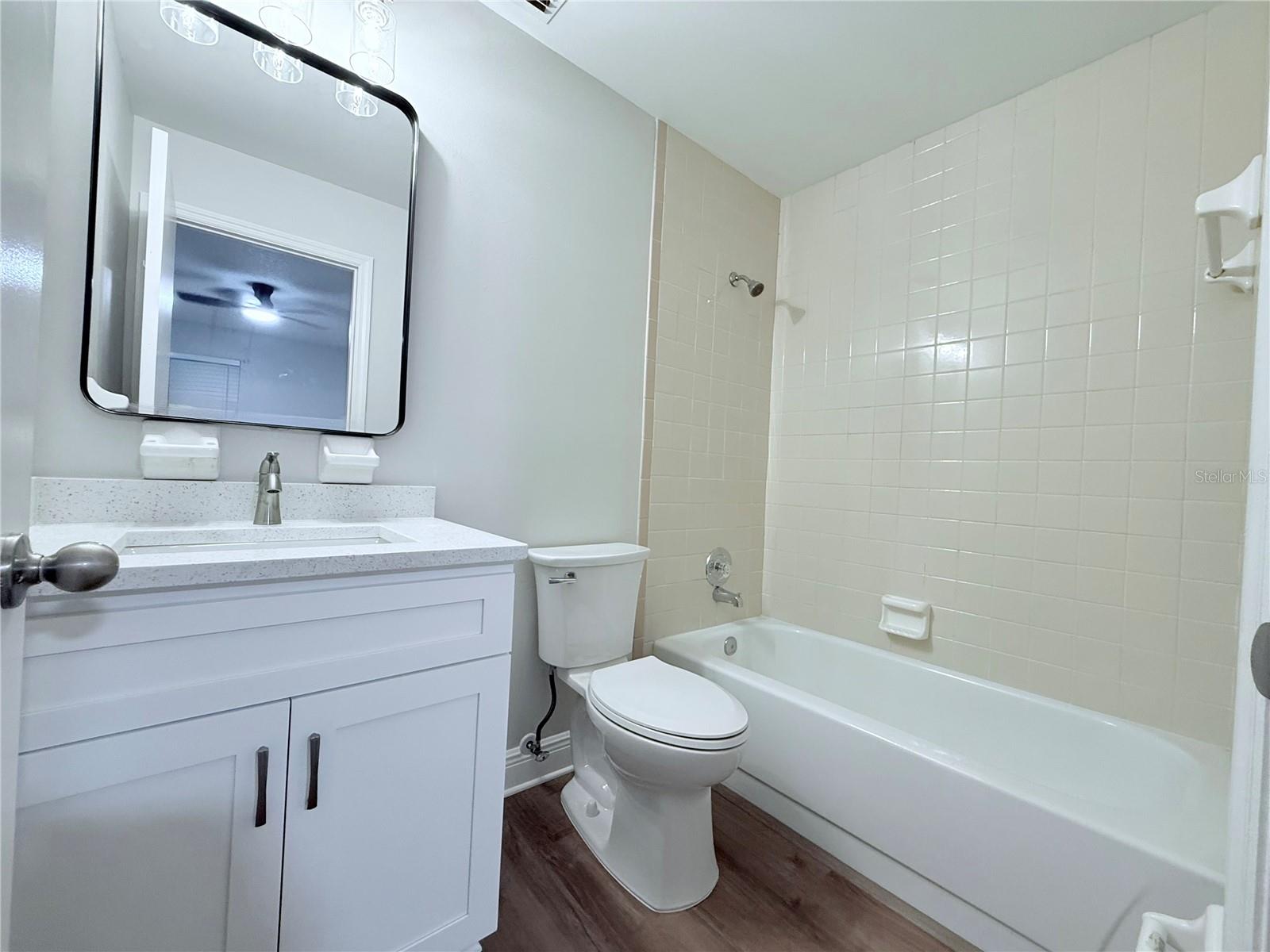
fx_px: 514
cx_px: 635
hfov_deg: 102.1
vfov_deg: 85.7
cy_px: 476
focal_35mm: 14
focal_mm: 2.22
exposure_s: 1/60
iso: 200
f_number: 2.2
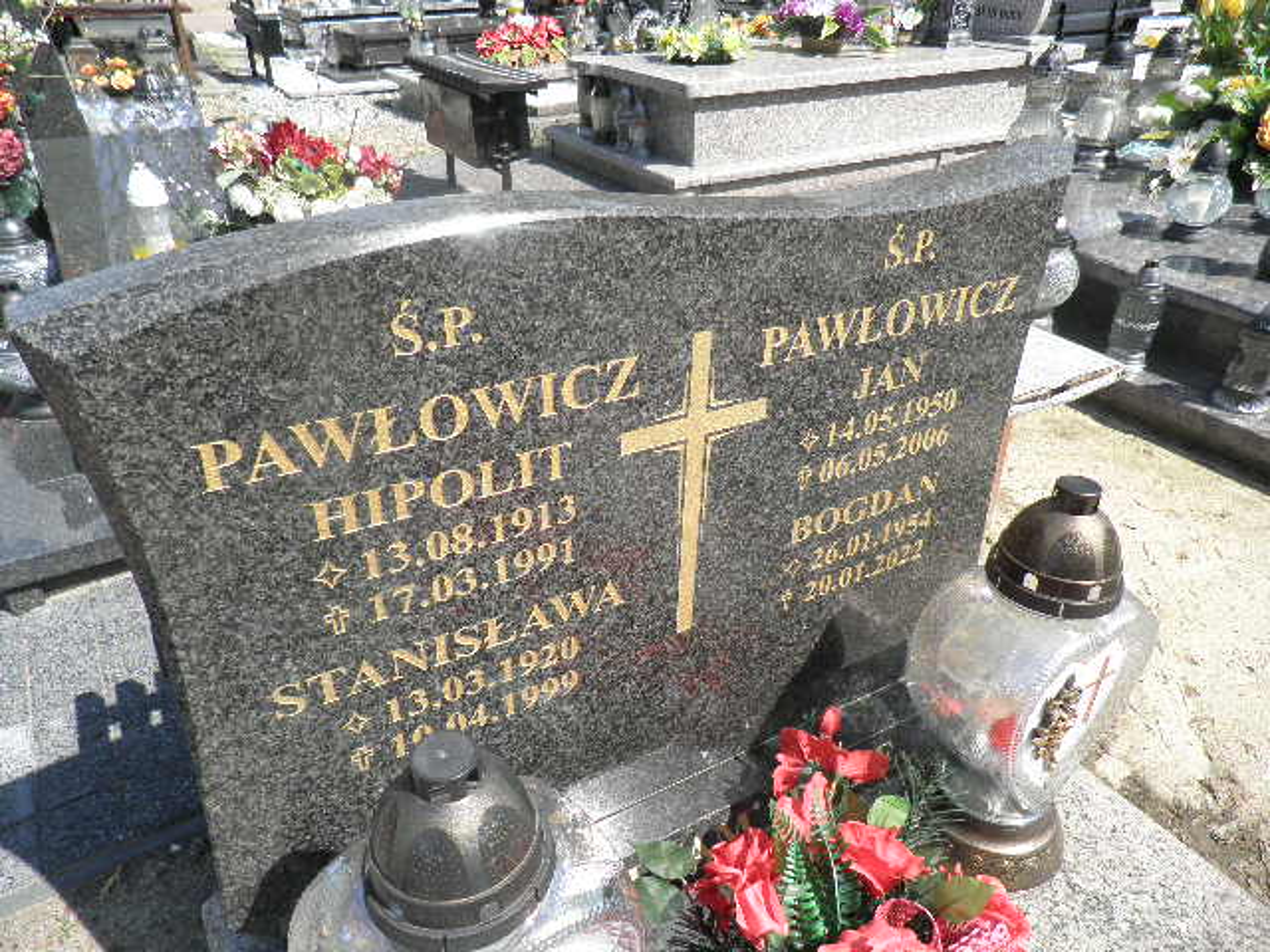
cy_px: 476
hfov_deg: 71.6
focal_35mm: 24
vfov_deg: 56.8
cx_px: 635
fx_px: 881
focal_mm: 4.3
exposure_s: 1/640
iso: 64
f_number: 3.3
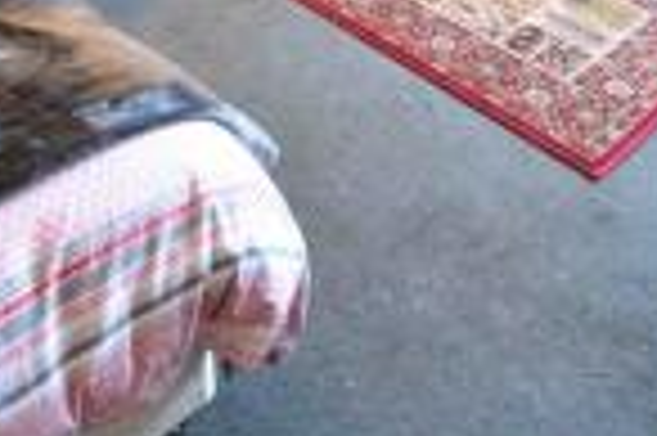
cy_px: -231
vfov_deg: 22.3
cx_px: 279
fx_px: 893
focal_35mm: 49
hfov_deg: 40.3
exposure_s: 1/5
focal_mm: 10
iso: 1000
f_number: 5
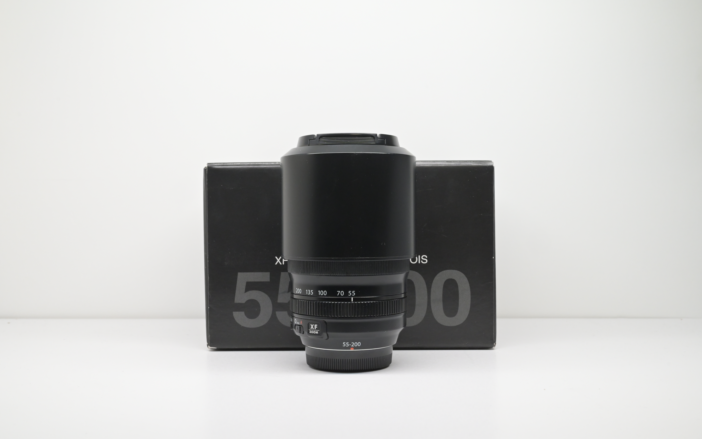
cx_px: 349
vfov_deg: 31.2
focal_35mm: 41
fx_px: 784
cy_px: 223
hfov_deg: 48.2
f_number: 13
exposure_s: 1/80
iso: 2000
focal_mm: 40
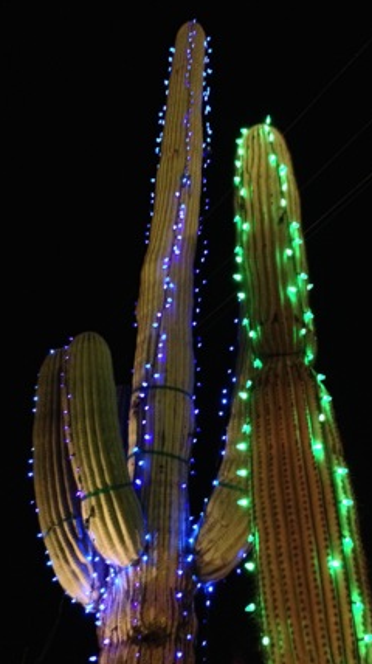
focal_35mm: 37
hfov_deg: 31.9
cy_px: 324
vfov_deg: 54.0
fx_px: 650
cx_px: 217
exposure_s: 1/15
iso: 800
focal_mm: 4.12
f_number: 2.4
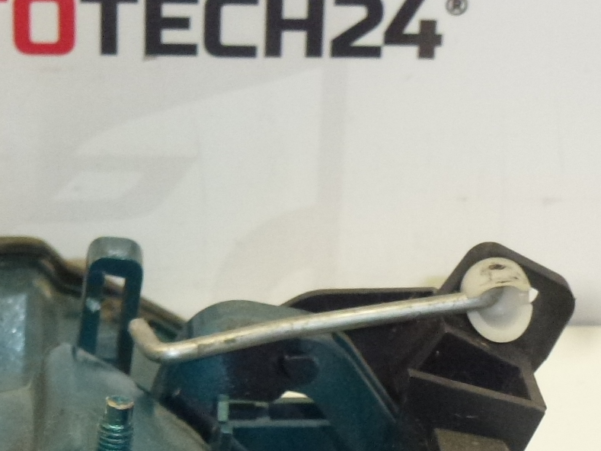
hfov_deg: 14.6
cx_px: 198
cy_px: 546
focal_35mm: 135
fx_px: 2344
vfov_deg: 10.8
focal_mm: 9.4
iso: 400
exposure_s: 1/160
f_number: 4.3
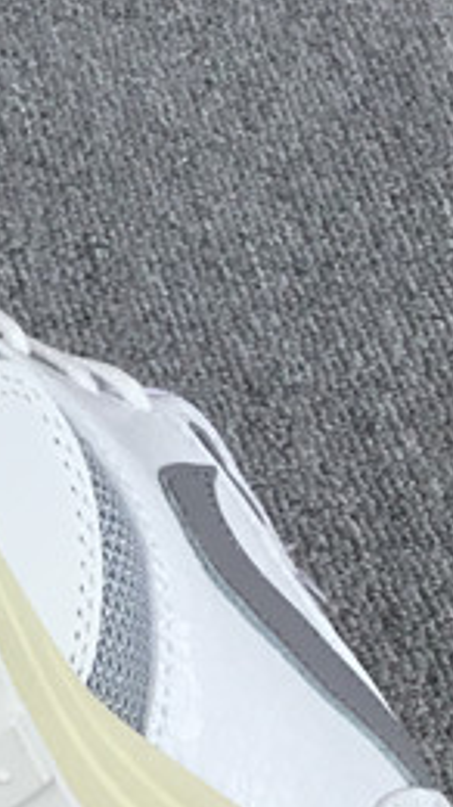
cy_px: 641
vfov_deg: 18.2
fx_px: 2502
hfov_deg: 9.8
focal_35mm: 117
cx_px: -360
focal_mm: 3.3
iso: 25
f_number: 2.4
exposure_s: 1/566
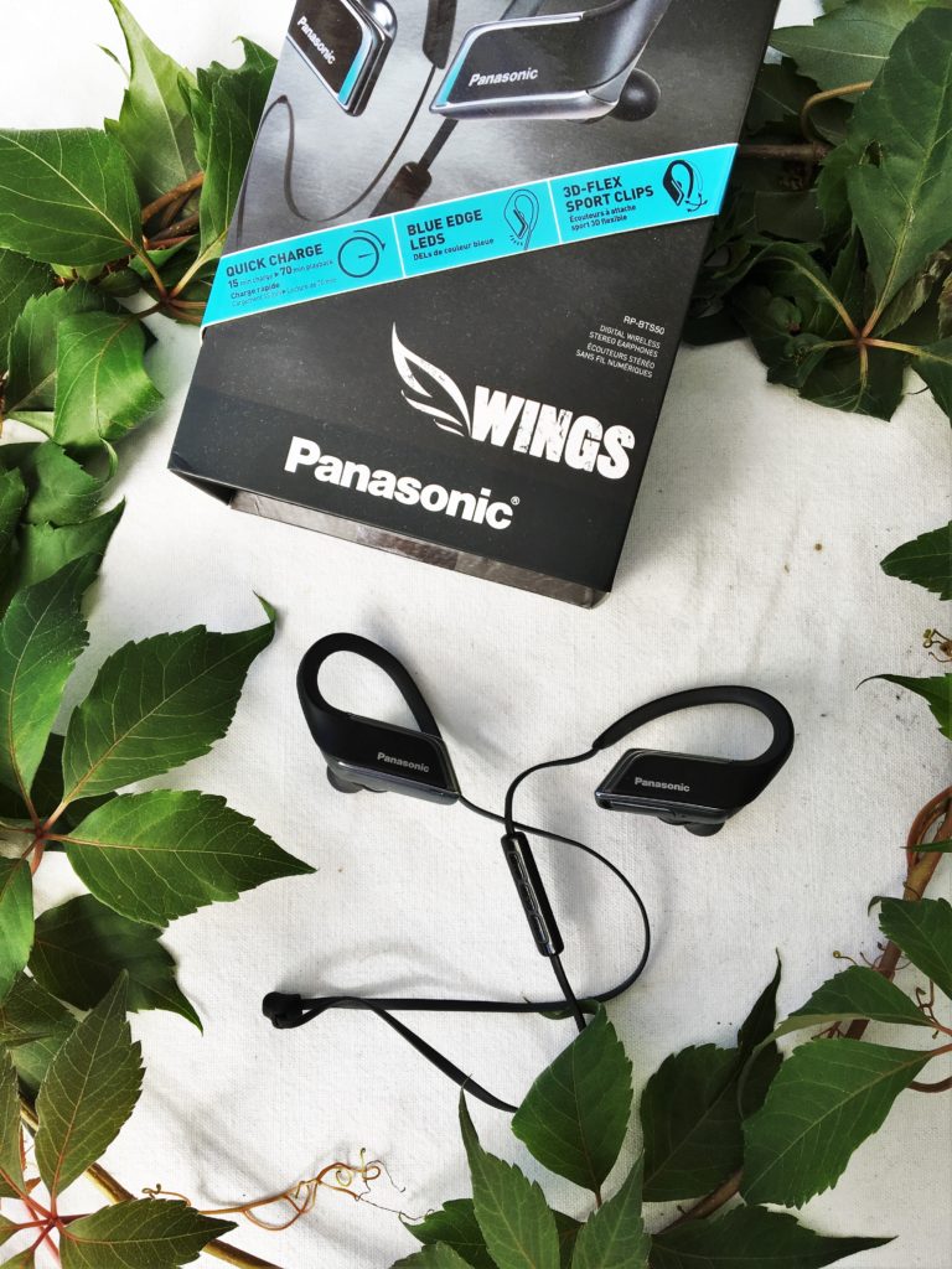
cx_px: 476
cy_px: 634
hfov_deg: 48.2
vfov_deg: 61.7
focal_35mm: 29
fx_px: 1063
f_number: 2.2
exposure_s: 1/368
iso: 25
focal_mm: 4.15
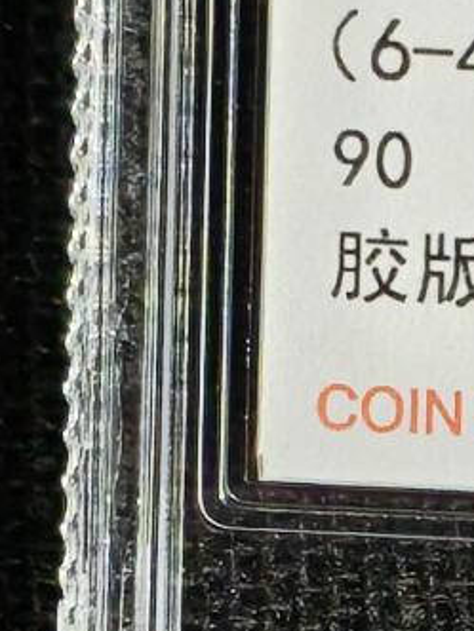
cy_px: 1214
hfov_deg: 2.9
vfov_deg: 3.9
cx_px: 965
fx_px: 9202
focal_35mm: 504
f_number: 1.5
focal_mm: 4.94
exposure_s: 1/280
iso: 50
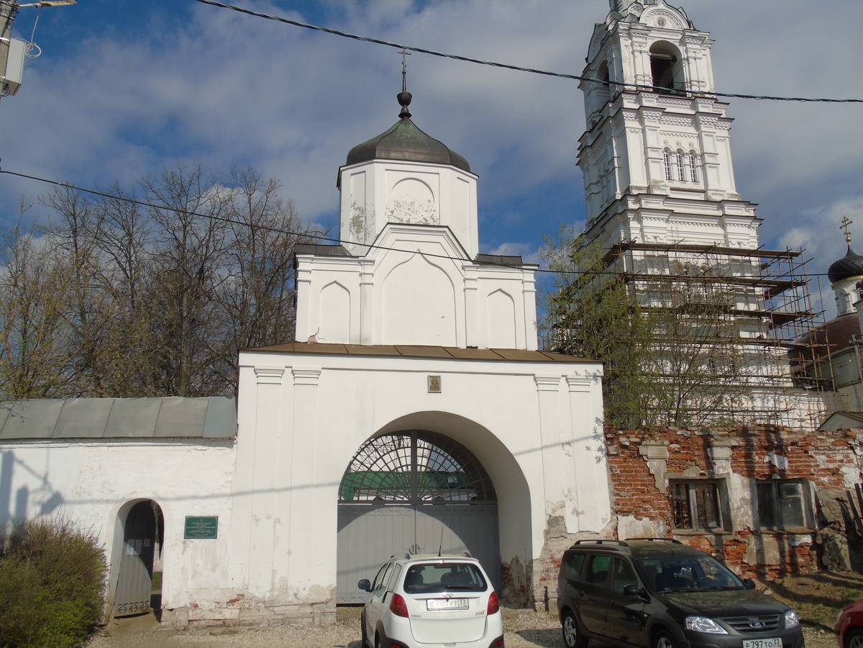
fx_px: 723
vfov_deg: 48.2
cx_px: 432
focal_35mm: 29
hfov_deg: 61.7
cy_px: 324
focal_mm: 5.2
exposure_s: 1/1000
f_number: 5.7
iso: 80
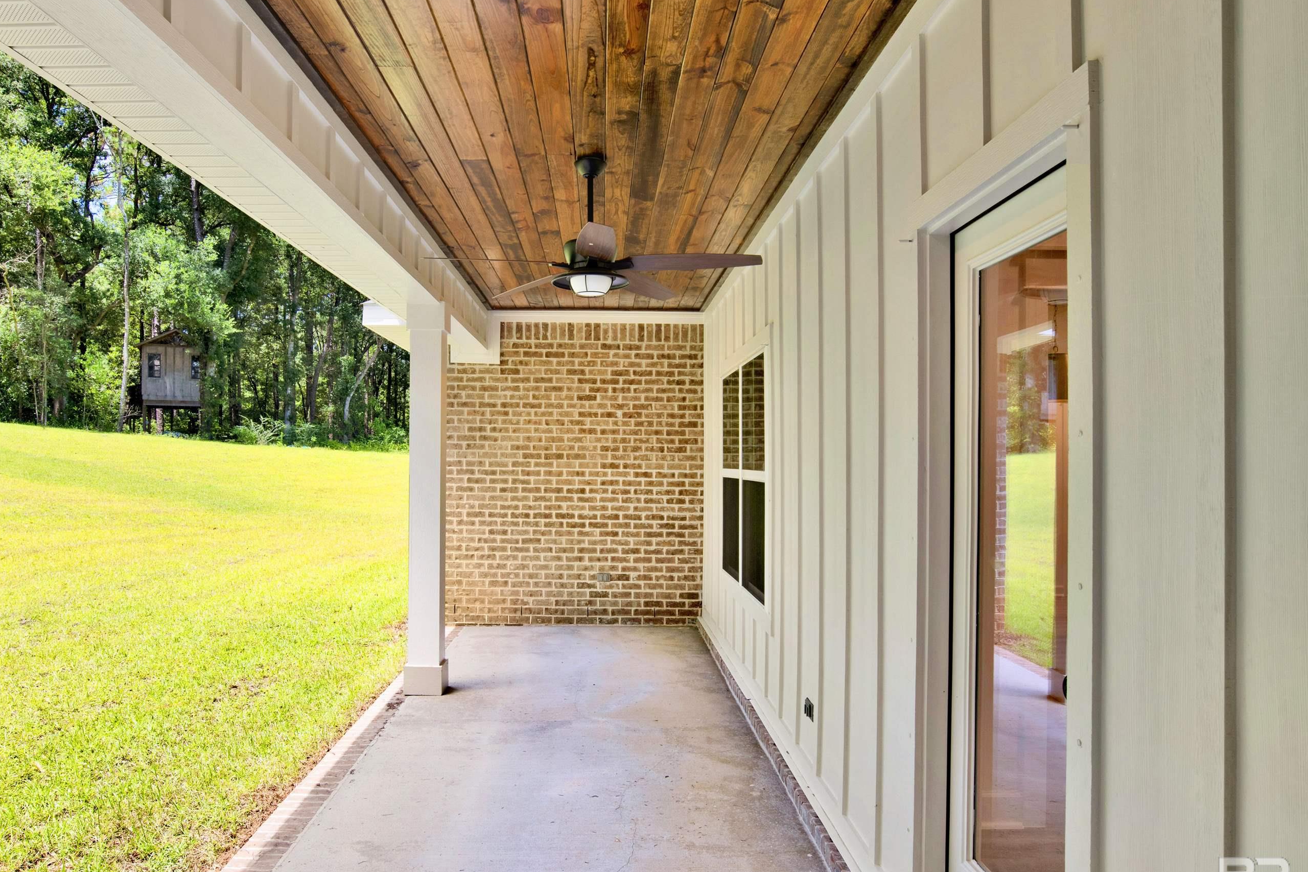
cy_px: 442
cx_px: 597
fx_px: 872
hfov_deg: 73.6
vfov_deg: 53.1
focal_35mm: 24
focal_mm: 20
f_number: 11
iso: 200
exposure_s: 1/20
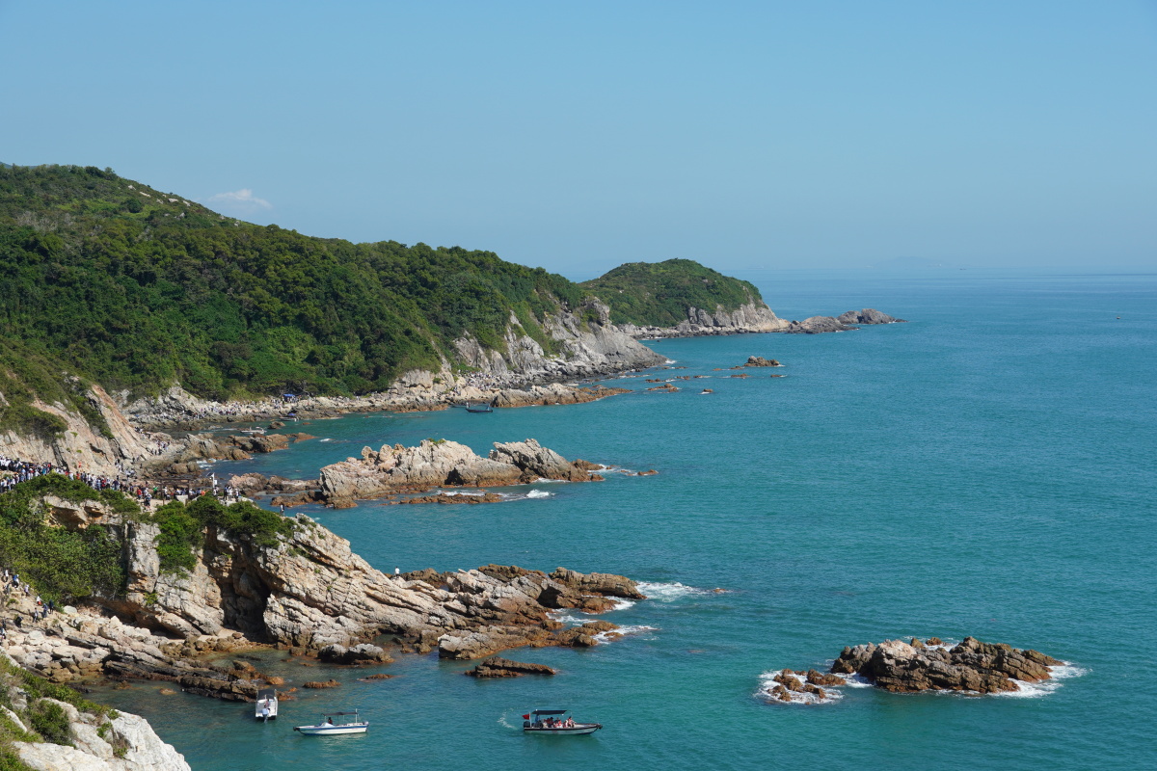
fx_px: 2025
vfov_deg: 21.6
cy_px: 386
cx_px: 578
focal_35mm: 63
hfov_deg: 31.9
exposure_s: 1/320
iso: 100
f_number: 8
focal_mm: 42
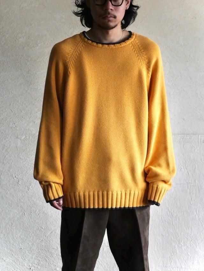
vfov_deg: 22.3
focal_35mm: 88
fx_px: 691
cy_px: 136
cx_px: 102
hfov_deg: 16.8
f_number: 4
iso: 2500
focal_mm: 44
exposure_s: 1/100
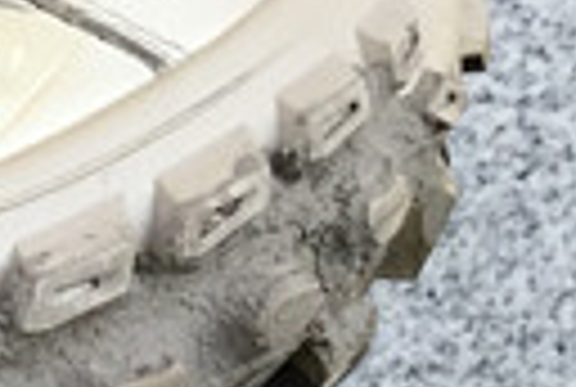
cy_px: 511
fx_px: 3624
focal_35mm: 226
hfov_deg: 8.4
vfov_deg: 6.1
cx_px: -747
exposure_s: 1/292
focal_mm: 3.3
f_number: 2.4
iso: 25
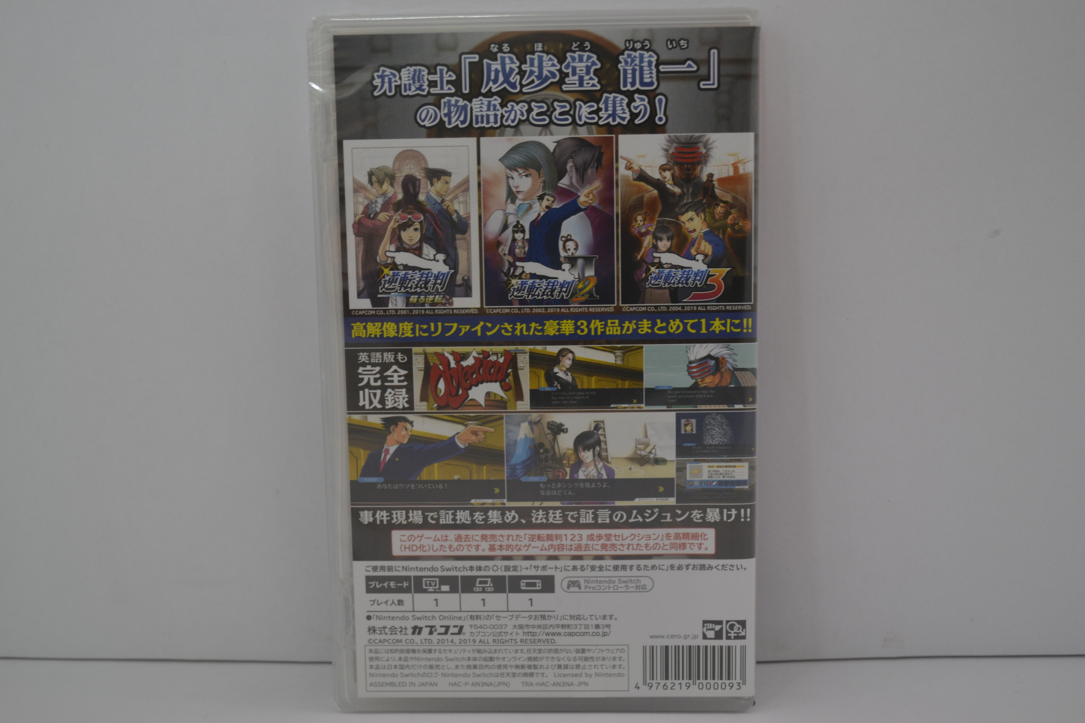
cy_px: 362
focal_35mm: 45
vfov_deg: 29.9
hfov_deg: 43.6
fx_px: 1356
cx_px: 542
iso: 400
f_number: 4.5
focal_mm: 30
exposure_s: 1/15
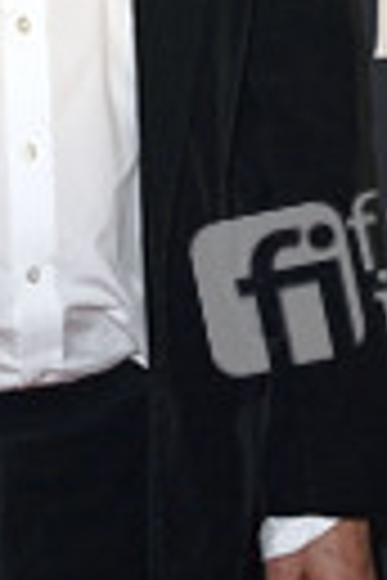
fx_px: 2306
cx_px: 14
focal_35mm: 143
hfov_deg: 9.5
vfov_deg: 14.2
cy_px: 45
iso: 1600
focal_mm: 46
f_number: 5.6
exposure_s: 1/200
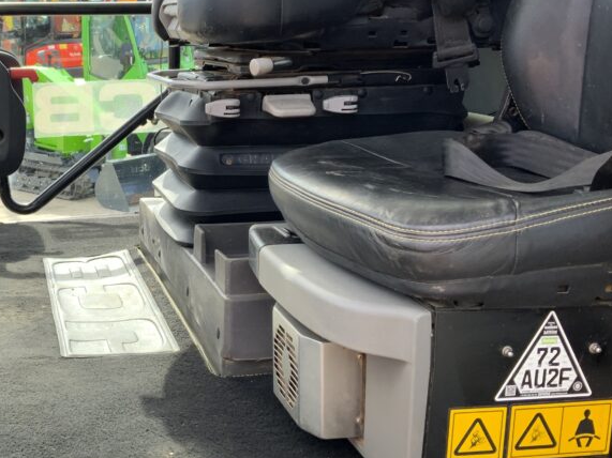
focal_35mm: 52
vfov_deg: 28.0
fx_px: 919
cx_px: 120
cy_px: 211
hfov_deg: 35.6
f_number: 1.8
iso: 20
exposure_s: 1/122
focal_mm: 3
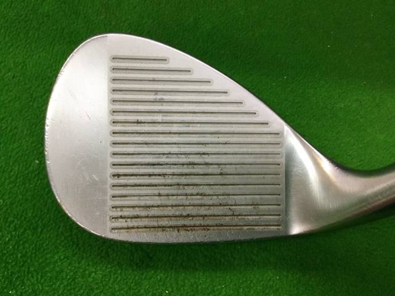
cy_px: 148
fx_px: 354
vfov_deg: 45.4
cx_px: 198
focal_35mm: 31
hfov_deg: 58.4
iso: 50
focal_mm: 3.3
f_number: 2.4
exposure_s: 1/30
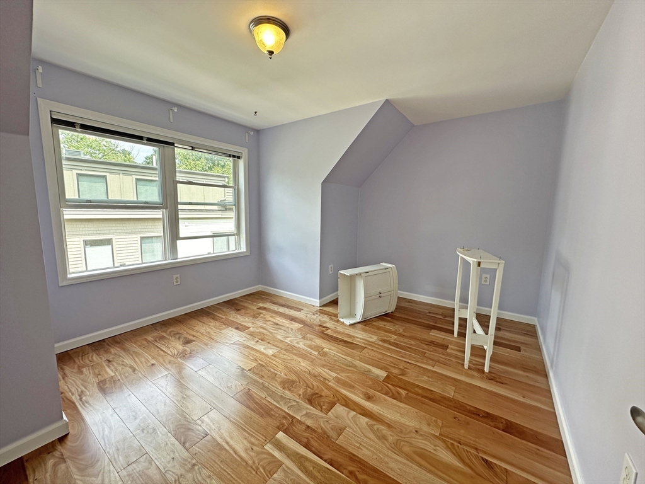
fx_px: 261
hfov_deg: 102.1
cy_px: 242
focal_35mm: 14
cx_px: 322
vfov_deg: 85.7
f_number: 2.2
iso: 64
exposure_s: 1/120
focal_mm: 2.22
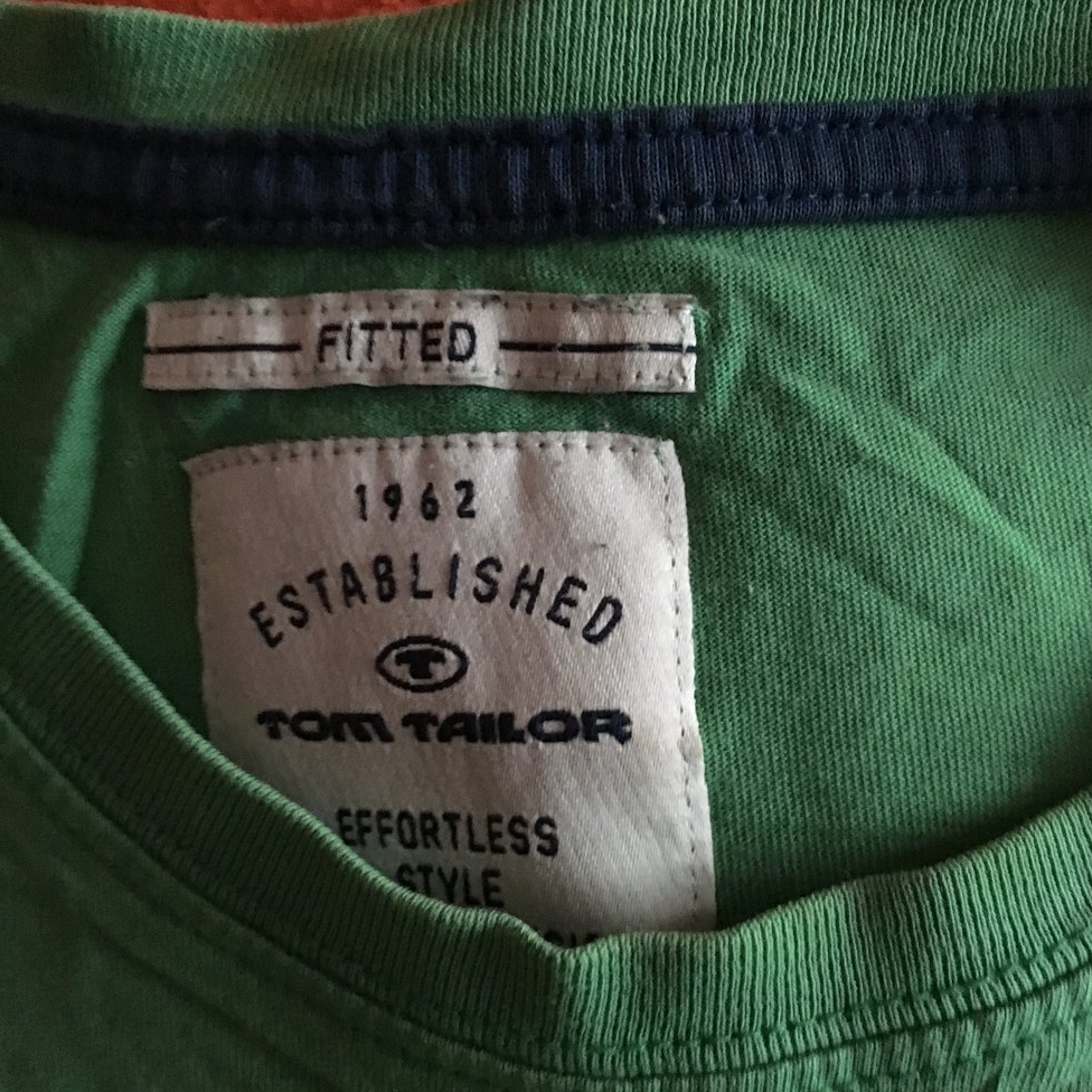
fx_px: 1249
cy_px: 601
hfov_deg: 47.2
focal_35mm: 35
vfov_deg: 47.2
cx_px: 557
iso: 800
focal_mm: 4.15
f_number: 2.2
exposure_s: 1/17
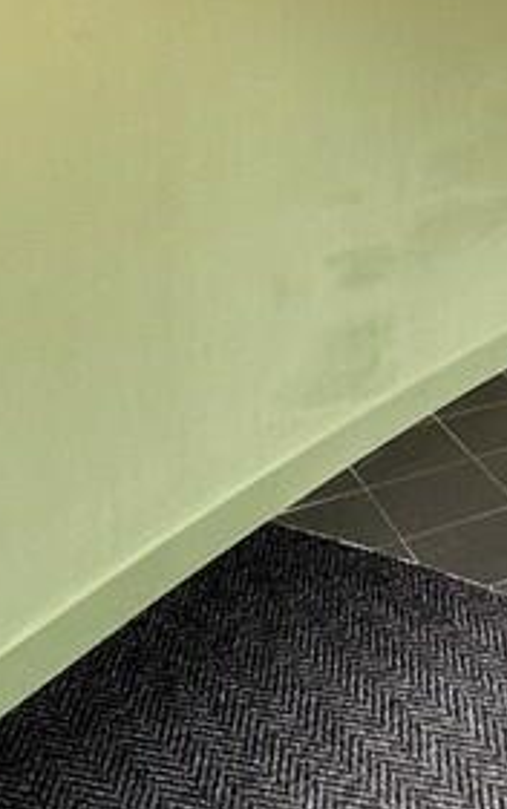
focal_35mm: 54
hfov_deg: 20.8
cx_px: 737
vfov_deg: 33.4
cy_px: -49
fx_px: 1192
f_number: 2.2
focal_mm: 2.22
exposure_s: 1/99
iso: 160
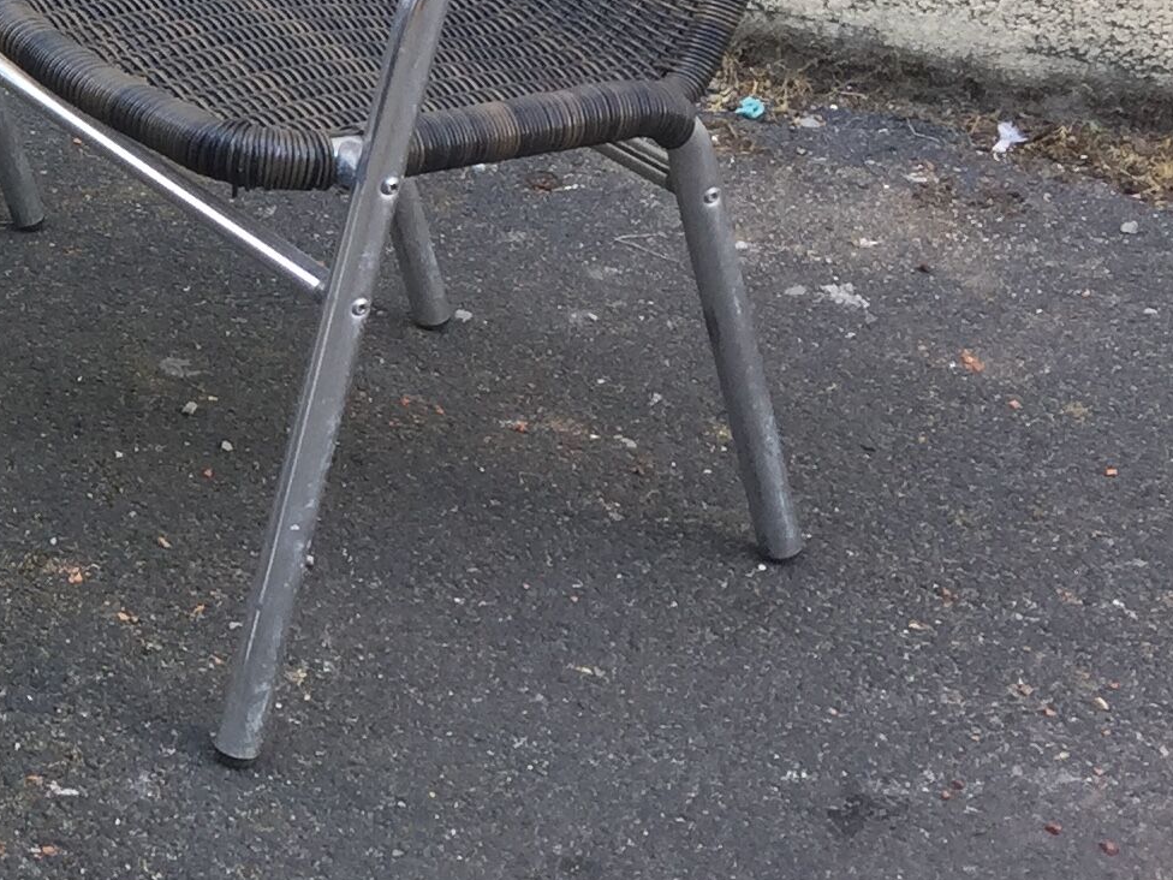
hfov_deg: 17.5
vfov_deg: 15.2
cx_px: -745
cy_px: 251
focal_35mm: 97
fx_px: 3287
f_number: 2.2
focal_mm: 4.15
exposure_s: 1/108
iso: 32
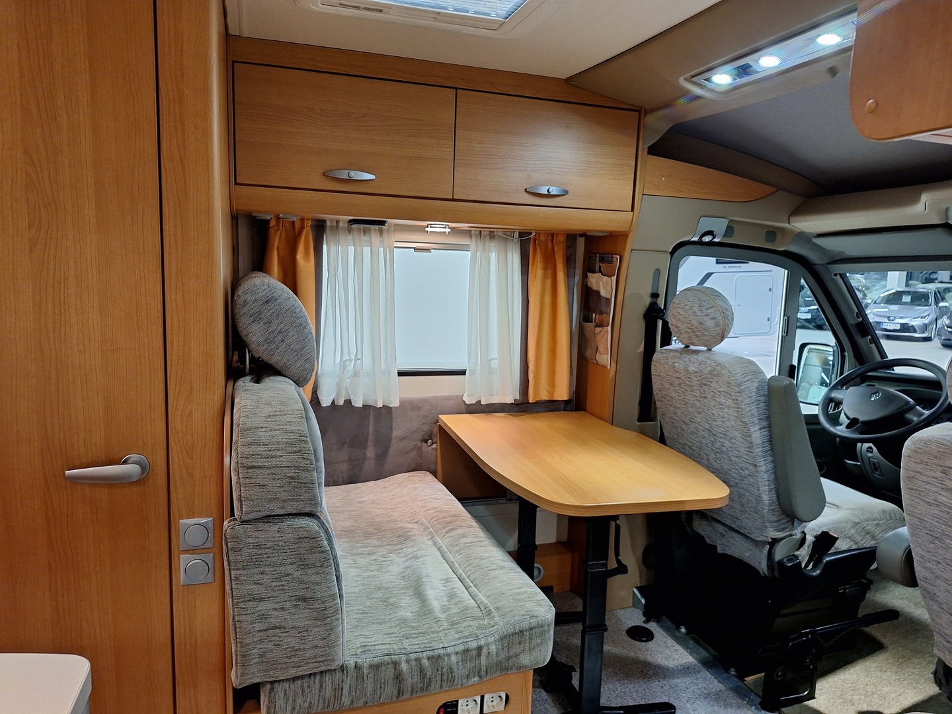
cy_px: 357
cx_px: 476
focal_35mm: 23
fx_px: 633
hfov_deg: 73.9
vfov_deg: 58.9
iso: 250
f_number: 1.8
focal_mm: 5.54
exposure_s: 1/33
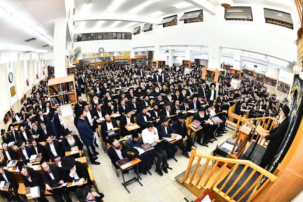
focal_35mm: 16
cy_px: 101
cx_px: 152
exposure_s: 1/125
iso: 800
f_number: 5.6
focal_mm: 16
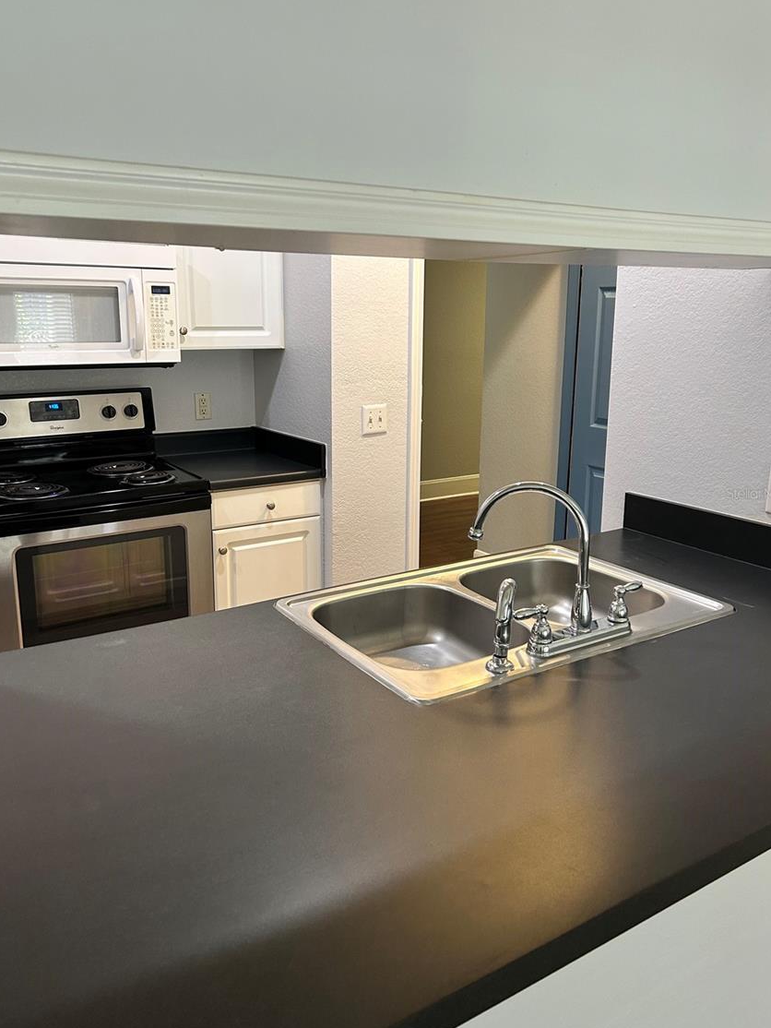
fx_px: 831
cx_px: 376
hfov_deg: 49.8
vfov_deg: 63.4
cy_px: 493
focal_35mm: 28
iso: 160
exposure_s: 1/60
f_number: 1.5
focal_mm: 5.7
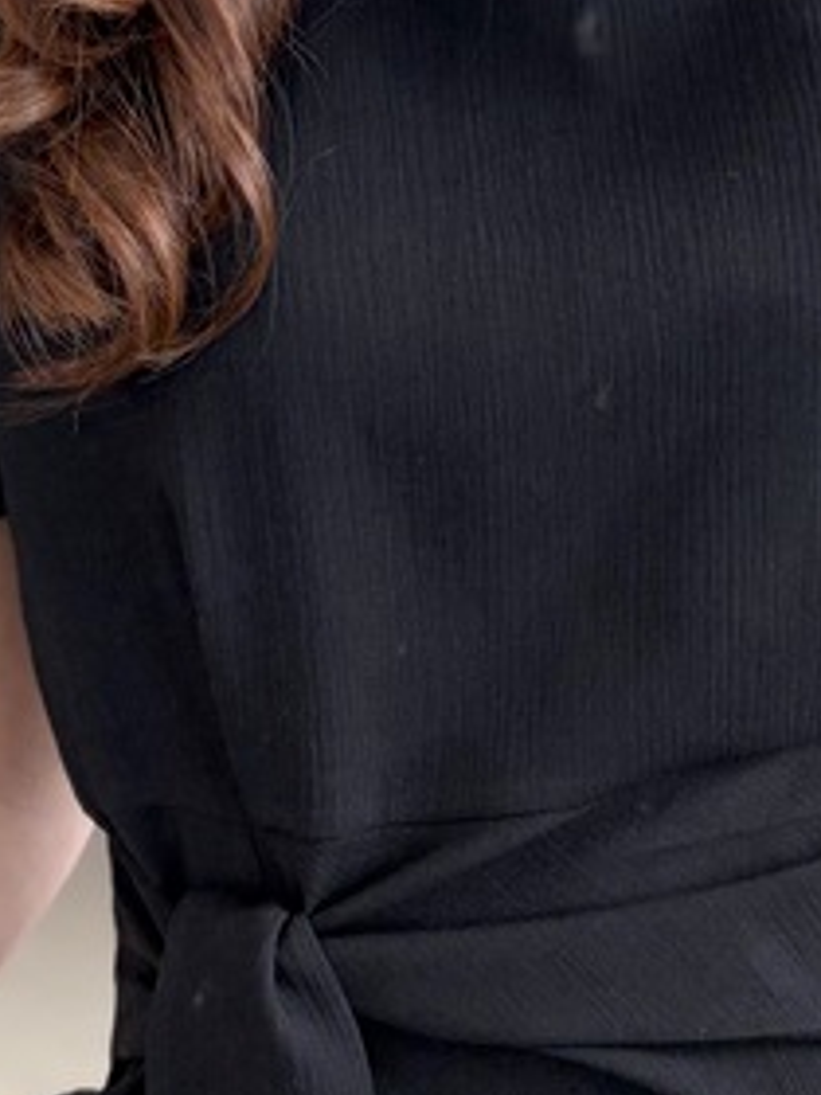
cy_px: 888
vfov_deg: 20.8
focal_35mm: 93
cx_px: 391
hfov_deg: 15.9
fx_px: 2941
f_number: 1.6
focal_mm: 5.96
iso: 125
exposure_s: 1/72
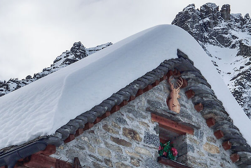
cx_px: 132
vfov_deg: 9.8
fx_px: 977
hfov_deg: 14.6
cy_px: 95
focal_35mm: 140
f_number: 11
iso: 100
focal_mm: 35
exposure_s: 1/125
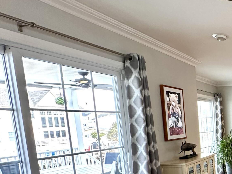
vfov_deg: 36.7
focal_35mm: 37
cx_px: 298
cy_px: 149
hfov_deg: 35.3
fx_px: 248
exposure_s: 1/120
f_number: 2.2
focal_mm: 2.22
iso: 200
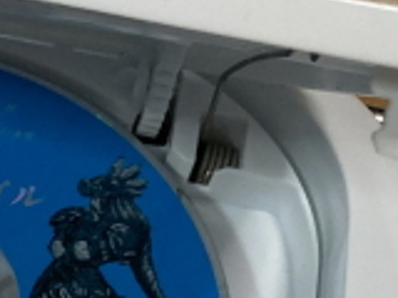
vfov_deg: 10.1
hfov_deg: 12.5
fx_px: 1610
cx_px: -376
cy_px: 492
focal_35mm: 140
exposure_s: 1/60
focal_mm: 3.99
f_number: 1.8
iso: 160
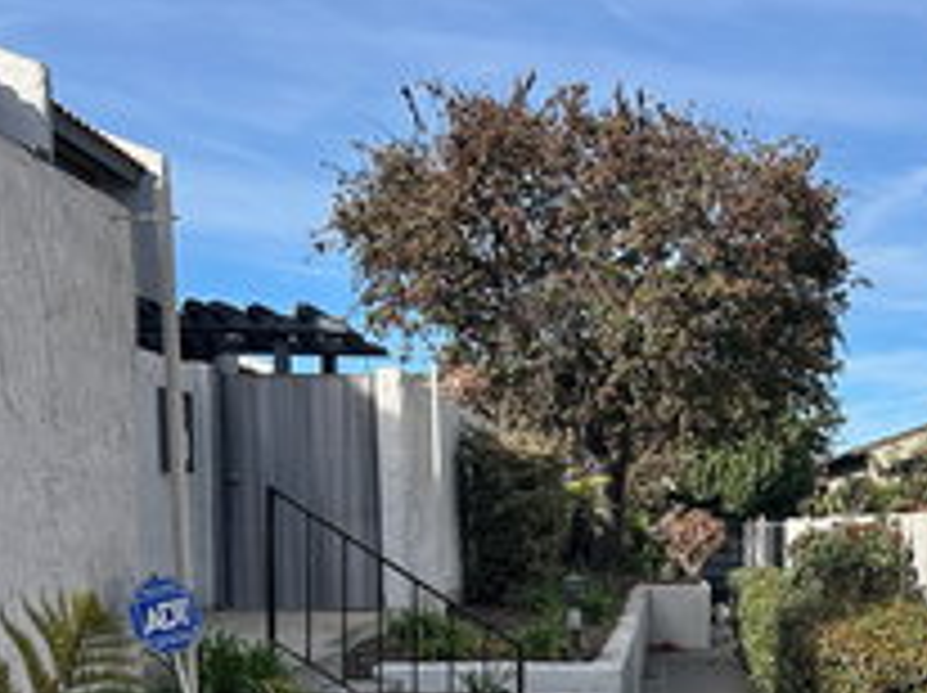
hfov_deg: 34.0
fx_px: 1444
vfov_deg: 26.2
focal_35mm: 54
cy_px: 603
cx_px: 803
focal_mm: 5.7
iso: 50
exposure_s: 1/5319
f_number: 1.5
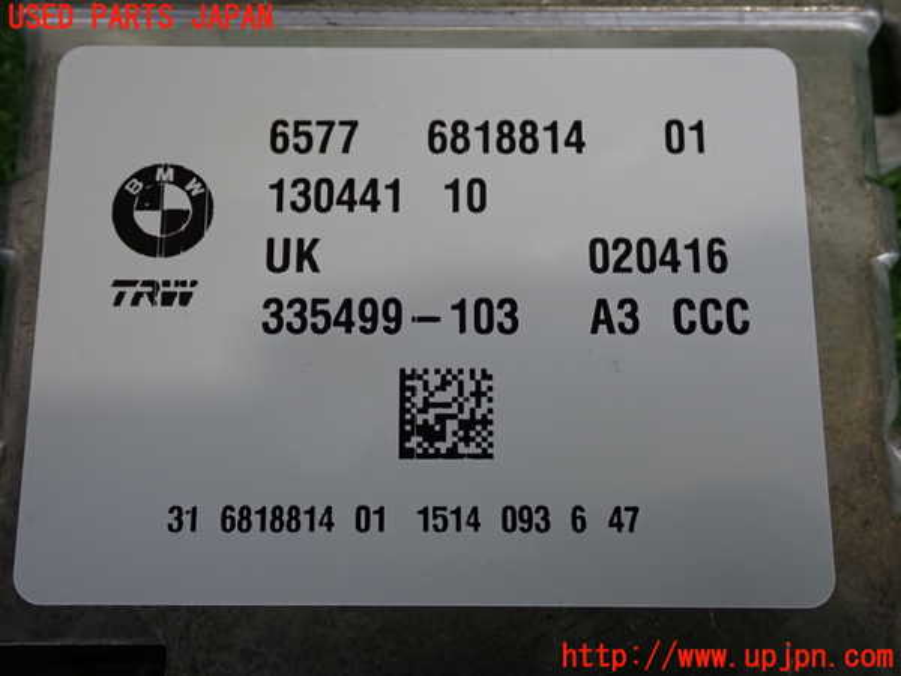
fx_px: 1301
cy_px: 338
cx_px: 450
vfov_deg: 29.1
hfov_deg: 38.2
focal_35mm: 50
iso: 250
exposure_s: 1/50
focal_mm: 9.01
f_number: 3.2
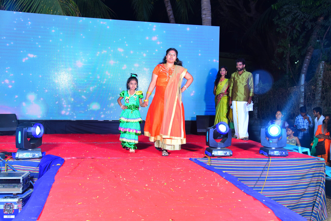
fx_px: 350
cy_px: 110
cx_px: 166
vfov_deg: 35.1
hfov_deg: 50.7
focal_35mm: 38
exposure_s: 1/125
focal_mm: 38
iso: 640
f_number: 6.3
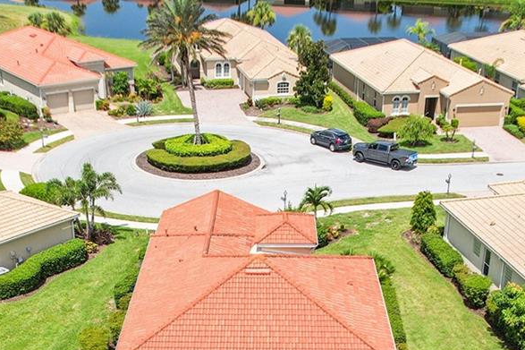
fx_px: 875
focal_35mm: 60
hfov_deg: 33.4
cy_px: 405
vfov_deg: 21.2
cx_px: 267
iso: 100
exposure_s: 1/2000
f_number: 2.8
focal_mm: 8.38
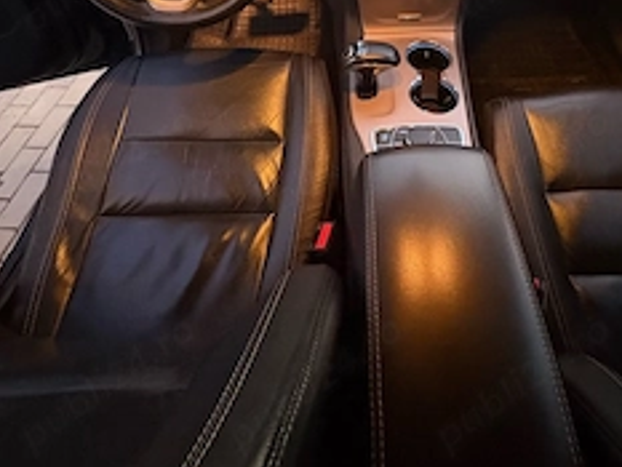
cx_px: 368
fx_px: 431
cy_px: 0
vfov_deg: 47.3
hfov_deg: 70.9
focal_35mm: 24
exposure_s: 1/30
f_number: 2.2
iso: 1000
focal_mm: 2.22
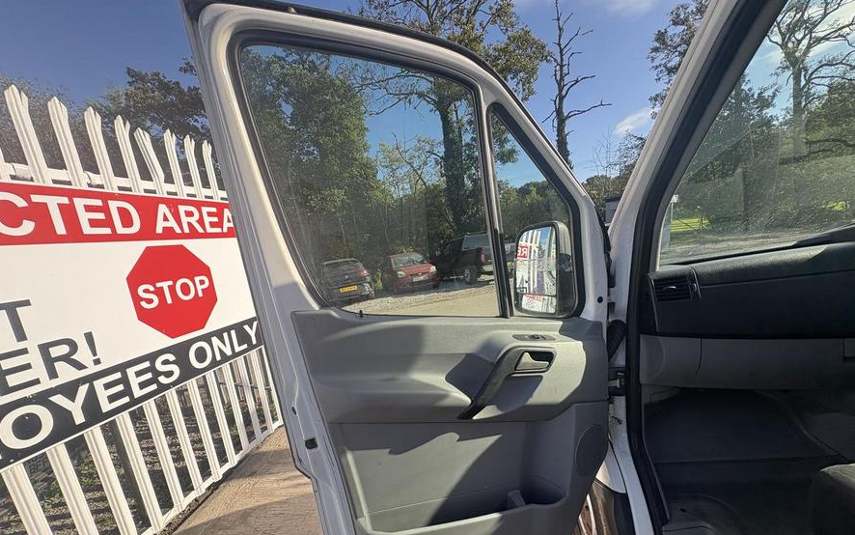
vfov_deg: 74.1
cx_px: 430
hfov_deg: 101.5
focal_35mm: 15
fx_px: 350
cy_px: 317
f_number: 2.2
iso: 40
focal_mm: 2.22
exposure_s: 1/451
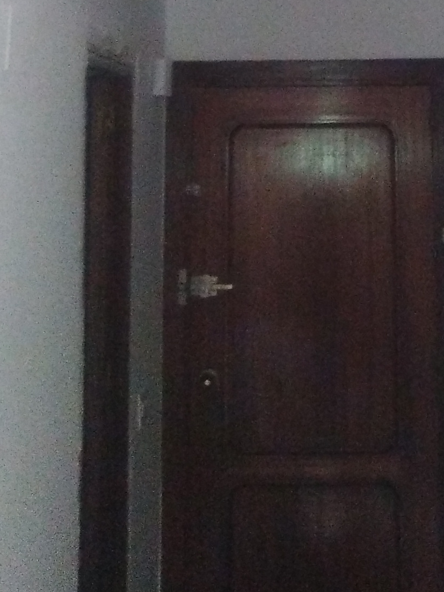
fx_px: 1112
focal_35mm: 65
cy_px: 4
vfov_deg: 28.1
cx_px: 325
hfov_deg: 22.4
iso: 900
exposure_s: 1/20
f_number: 2.2
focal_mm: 2.34
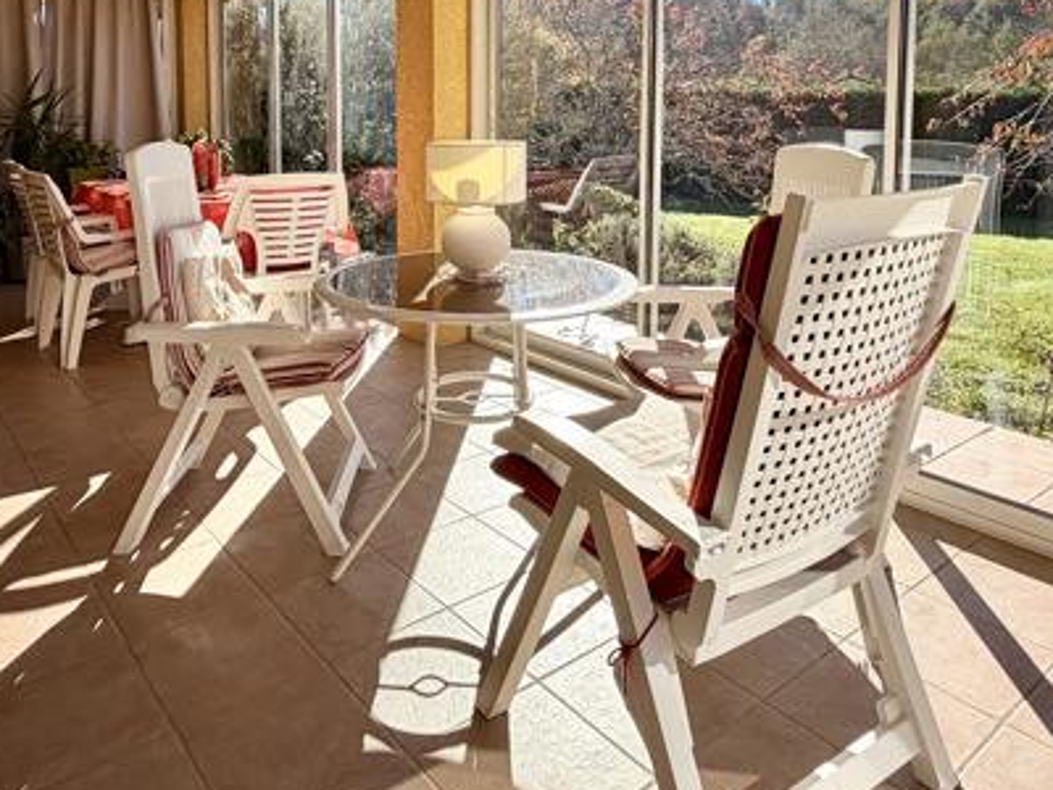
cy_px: 163
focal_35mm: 28
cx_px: 487
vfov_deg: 47.2
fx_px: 852
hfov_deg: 63.4
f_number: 2.2
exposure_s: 1/672
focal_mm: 2.22
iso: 40
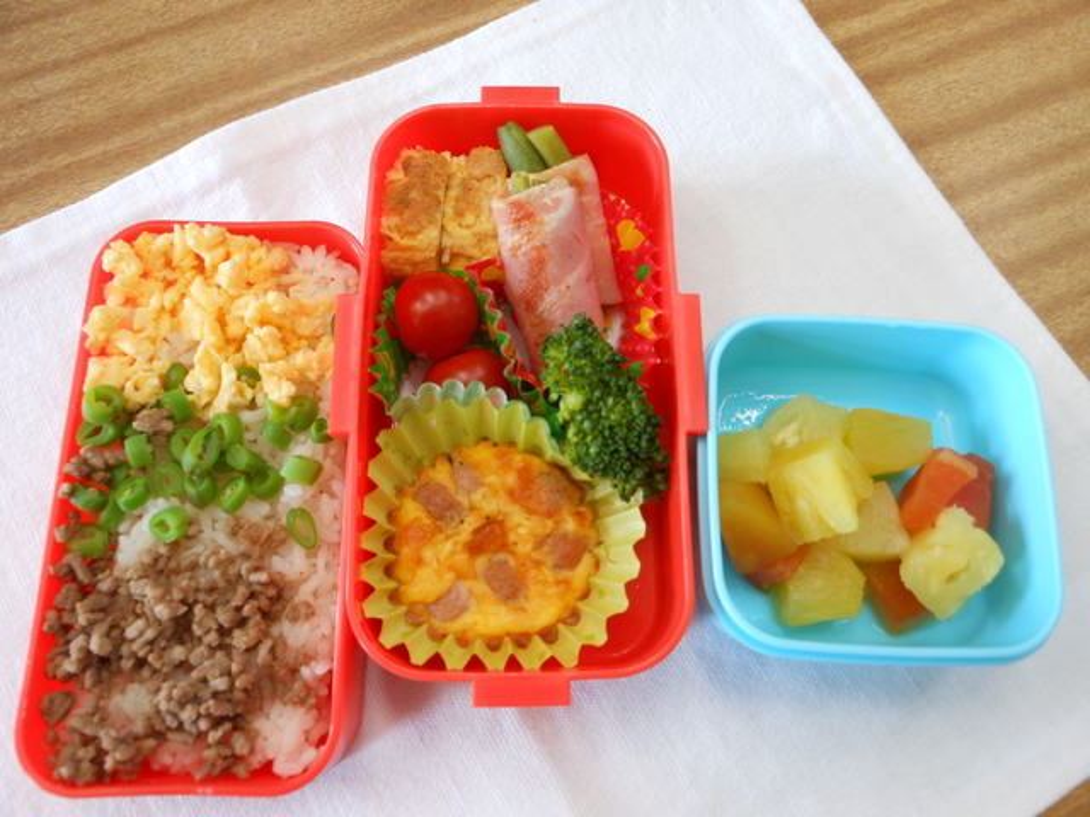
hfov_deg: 63.4
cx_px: 545
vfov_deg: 49.7
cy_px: 408
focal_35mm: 28
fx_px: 882
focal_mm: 5
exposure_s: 1/20
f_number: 3.7
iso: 80
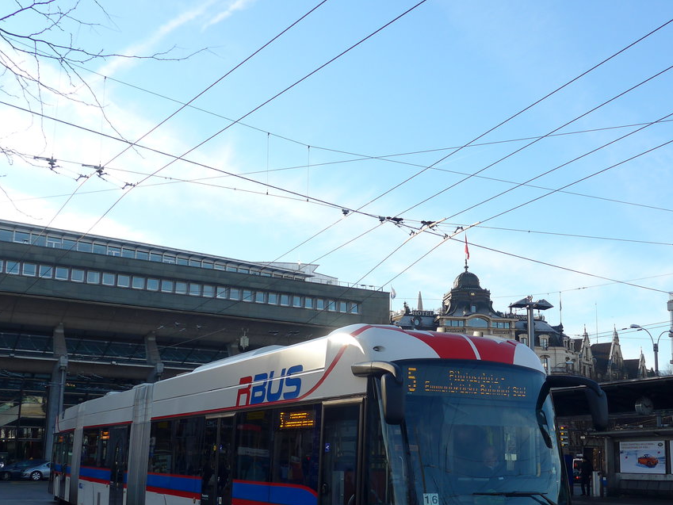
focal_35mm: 41
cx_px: 382
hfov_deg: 45.7
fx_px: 797
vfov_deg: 34.8
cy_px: 337
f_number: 2.8
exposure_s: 1/500
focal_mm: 6
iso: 80
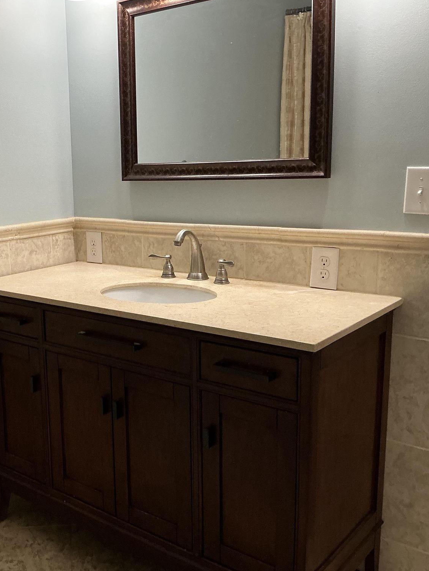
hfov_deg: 36.6
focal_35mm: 38
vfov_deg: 49.0
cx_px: 94
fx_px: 628
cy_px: 287
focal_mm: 3
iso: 100
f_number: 1.8
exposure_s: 1/60
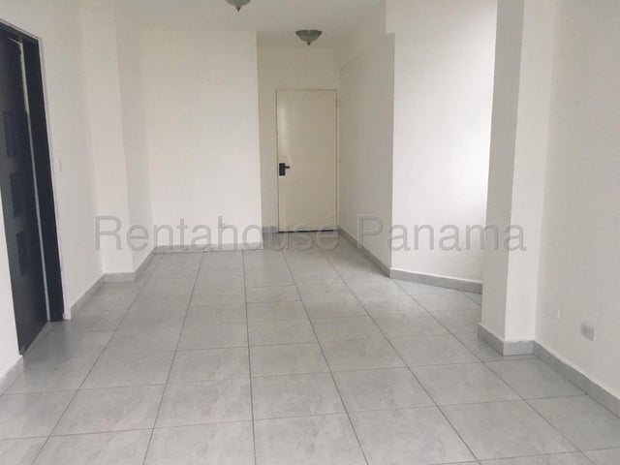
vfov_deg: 48.2
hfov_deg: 61.7
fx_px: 519
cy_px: 232
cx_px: 310
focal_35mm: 29
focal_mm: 4.15
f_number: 2.2
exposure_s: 1/30
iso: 100
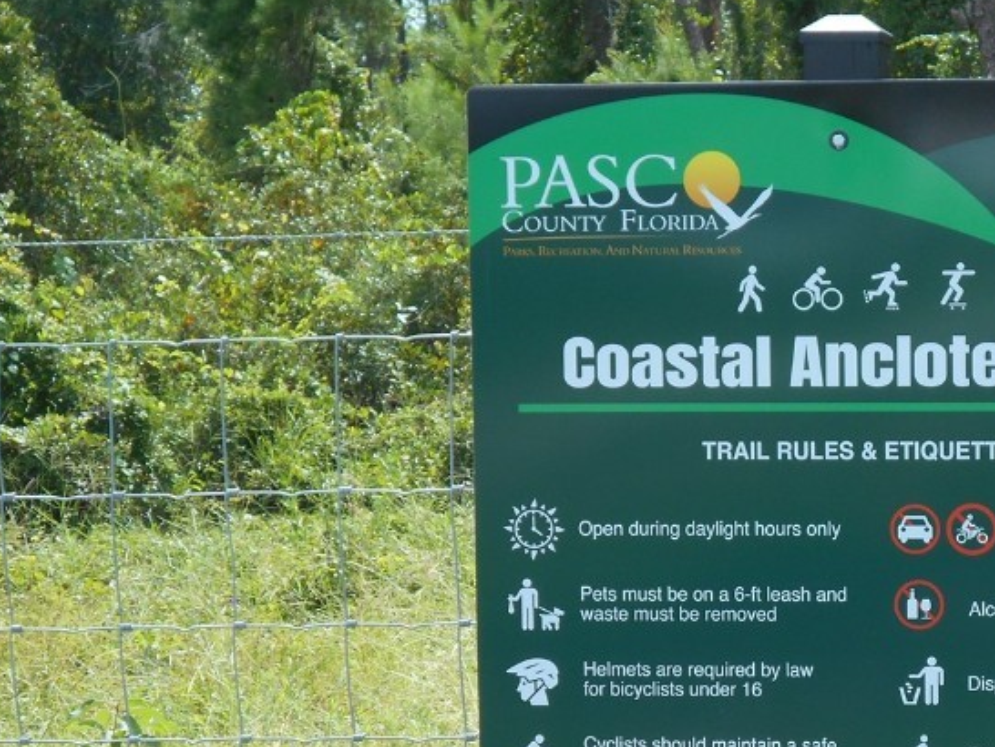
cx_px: 847
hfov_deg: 18.5
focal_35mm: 105
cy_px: 619
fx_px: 3019
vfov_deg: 14.0
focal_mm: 10
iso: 80
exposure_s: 1/250
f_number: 4.9
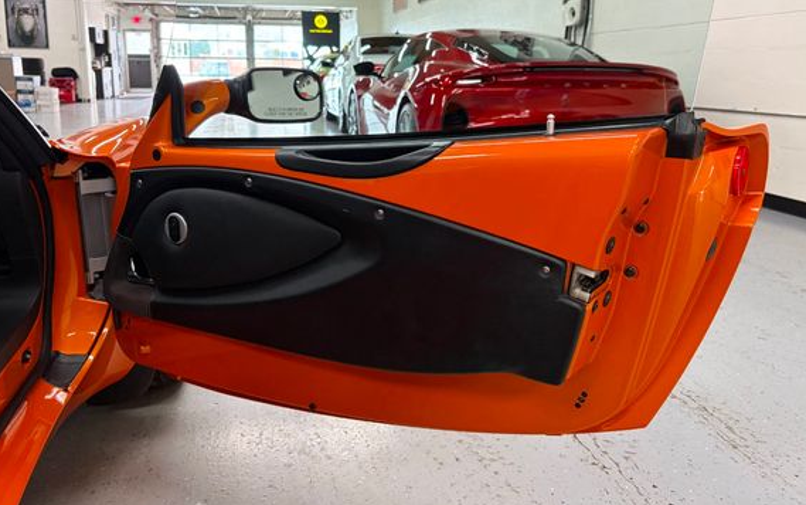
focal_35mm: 31
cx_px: 388
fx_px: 681
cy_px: 203
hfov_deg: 61.2
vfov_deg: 40.5
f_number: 1.6
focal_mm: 5.96
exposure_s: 1/60
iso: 320
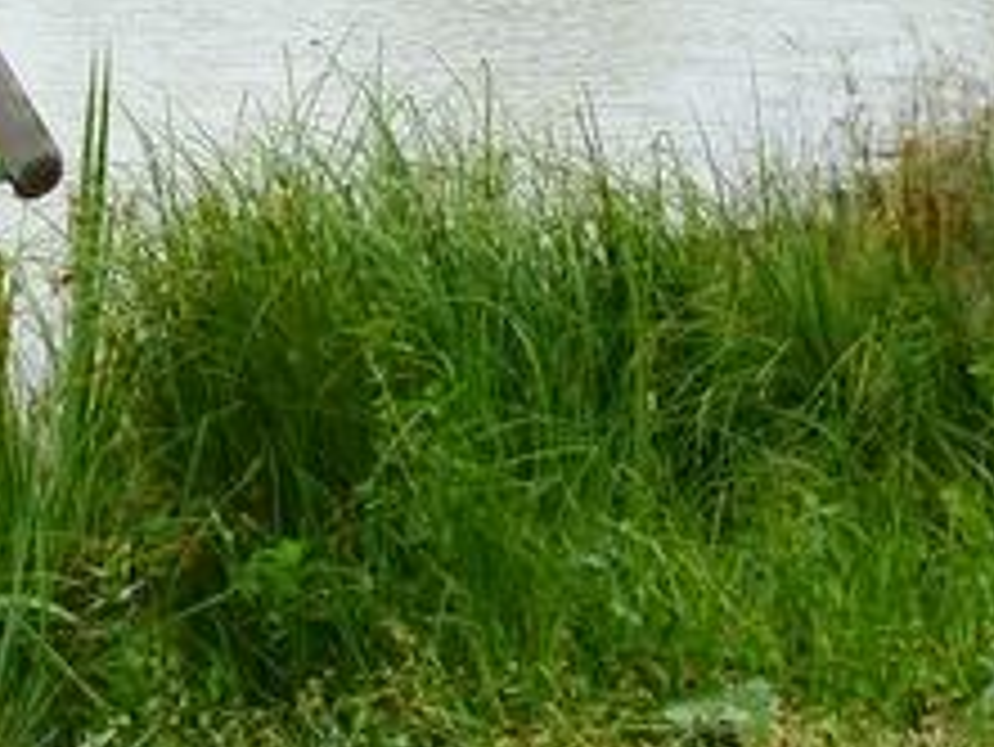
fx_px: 4367
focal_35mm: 152
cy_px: -472
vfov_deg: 9.4
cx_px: 180
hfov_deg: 12.9
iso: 125
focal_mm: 7.6
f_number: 3.2
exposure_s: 1/500
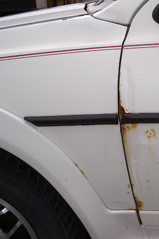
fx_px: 358
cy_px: 117
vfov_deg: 36.9
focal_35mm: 54
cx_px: 145
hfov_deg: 24.3
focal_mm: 5.8
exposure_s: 1/250
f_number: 4.8
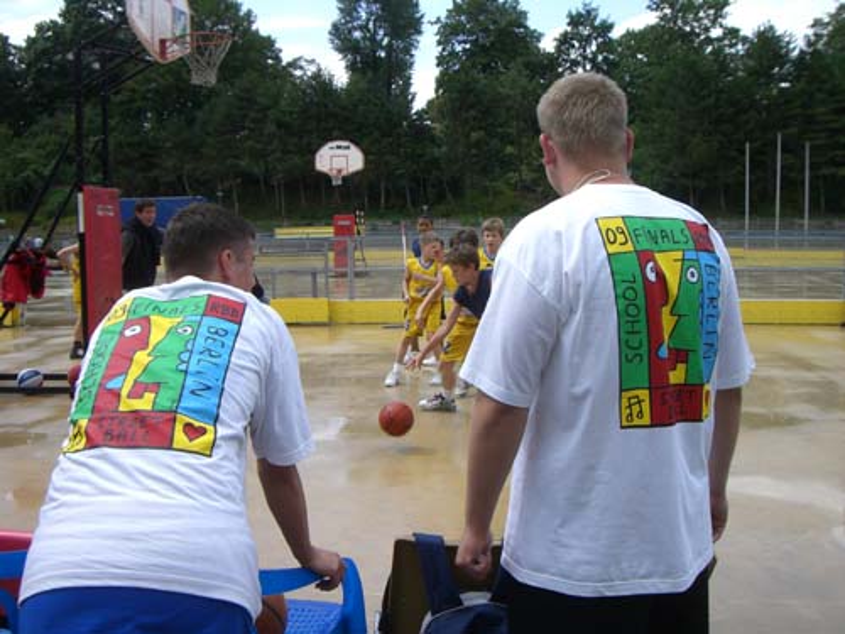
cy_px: 317
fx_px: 928
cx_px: 422
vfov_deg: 37.7
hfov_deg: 49.0
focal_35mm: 38
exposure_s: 1/500
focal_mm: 6.2
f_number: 4.3
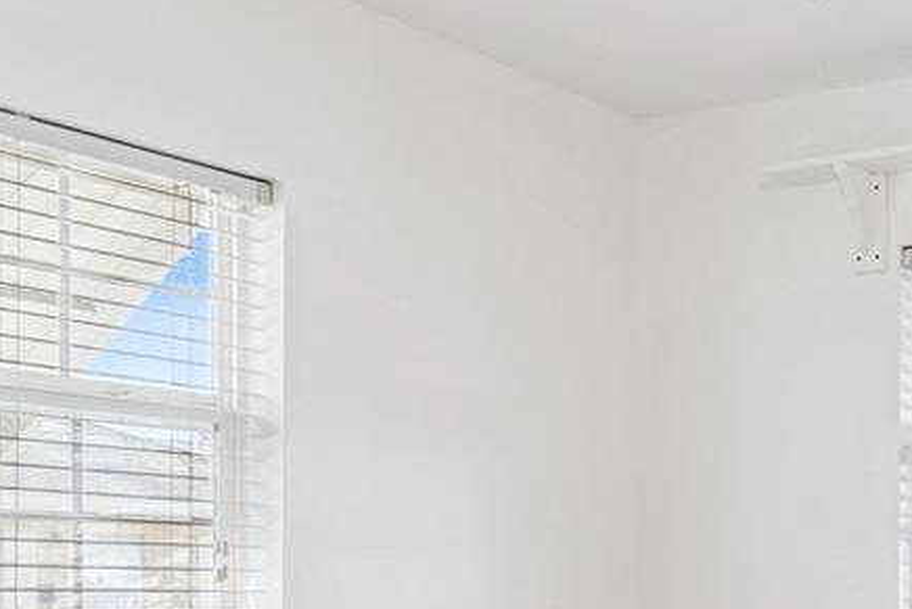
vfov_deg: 23.8
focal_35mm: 55
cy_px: 573
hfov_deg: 30.1
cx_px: 1132
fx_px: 1394
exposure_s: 1/60
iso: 100
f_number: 7.1
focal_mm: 10
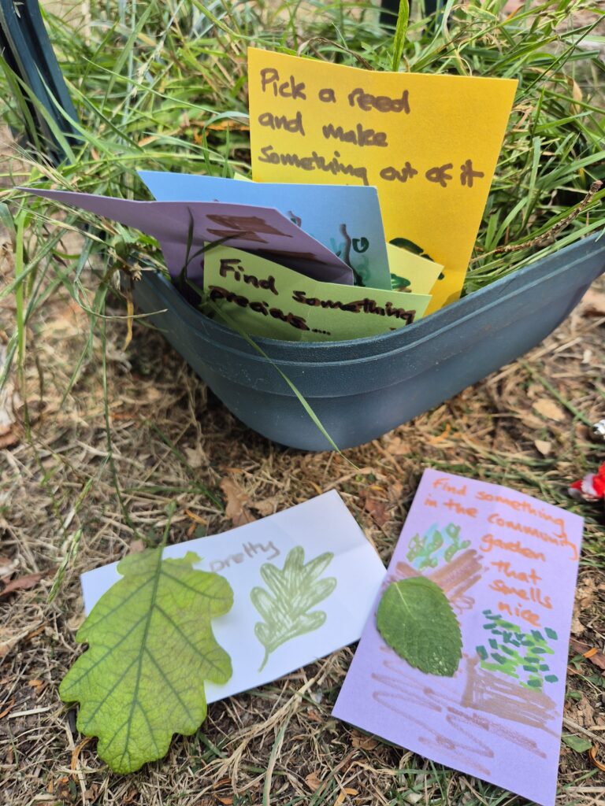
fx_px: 536
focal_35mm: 23
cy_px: 403
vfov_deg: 73.9
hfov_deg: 58.9
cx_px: 302
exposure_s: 1/261
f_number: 1.8
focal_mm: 5.4
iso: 25
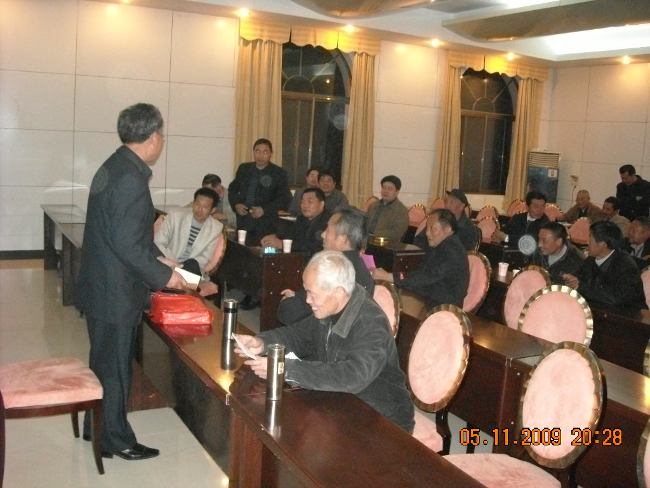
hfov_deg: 52.6
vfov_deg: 40.7
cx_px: 325
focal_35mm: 35
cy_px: 244
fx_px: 657
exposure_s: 1/60
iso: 835
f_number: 2.8
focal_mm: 5.7
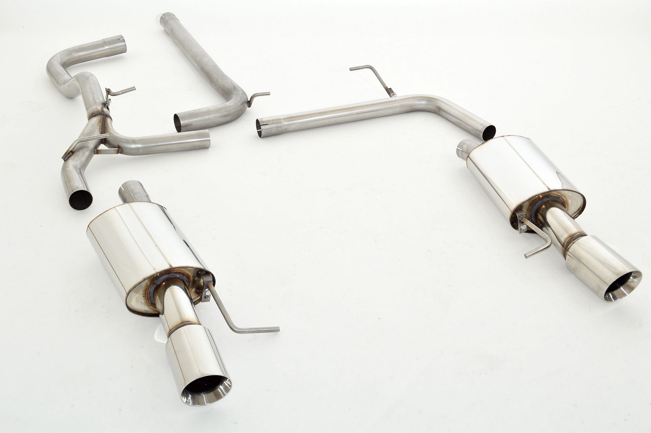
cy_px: 216
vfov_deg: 28.0
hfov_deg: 41.1
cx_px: 326
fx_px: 867
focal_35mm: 48
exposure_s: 1/200
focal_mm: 32
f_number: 10
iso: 200
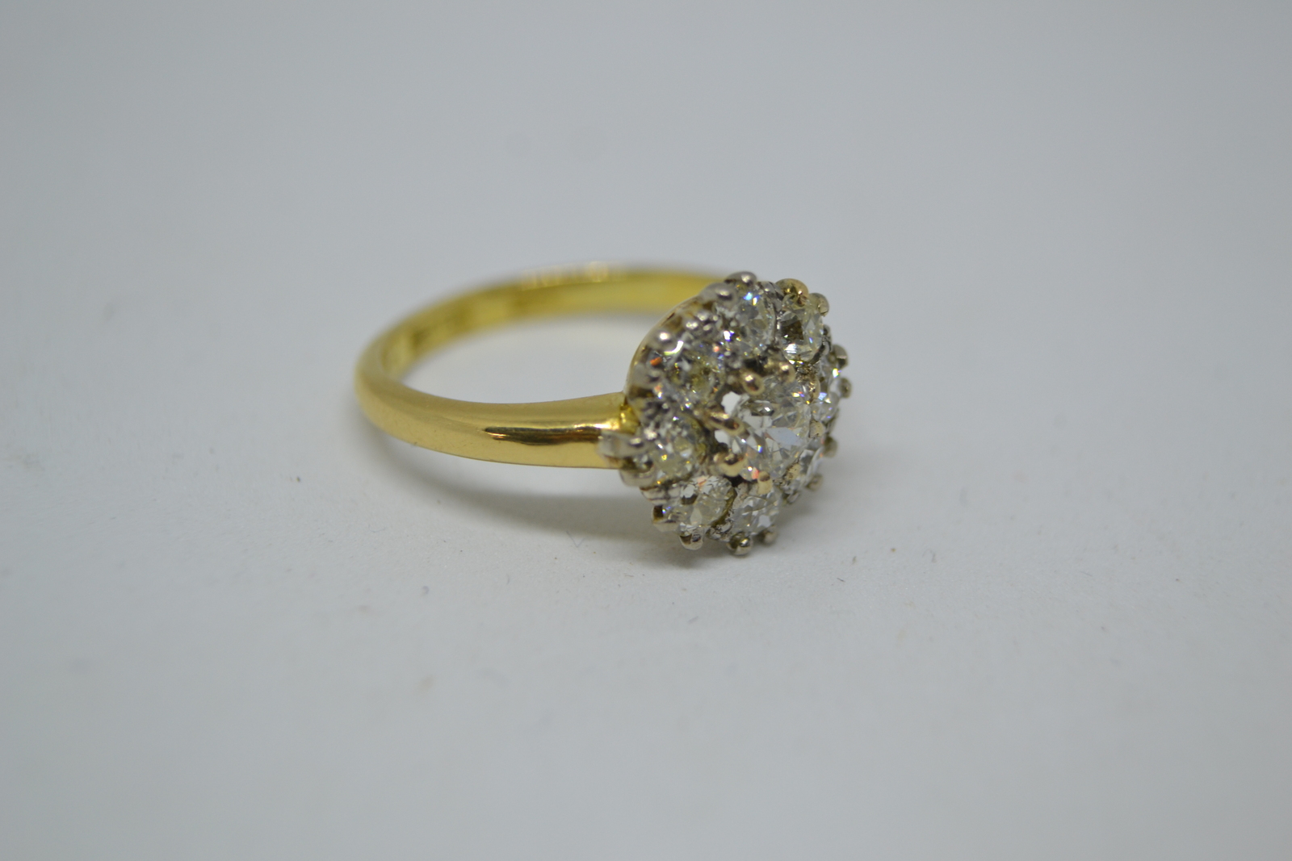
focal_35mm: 60
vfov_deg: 22.6
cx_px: 646
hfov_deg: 33.4
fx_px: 2153
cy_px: 430
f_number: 5.6
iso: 320
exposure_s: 1/60
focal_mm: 40
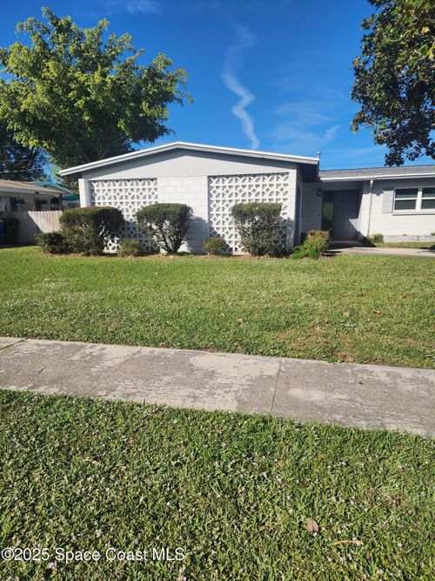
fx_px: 385
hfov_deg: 58.9
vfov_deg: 73.9
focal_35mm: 23
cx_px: 218
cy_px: 290
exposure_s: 1/1488
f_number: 1.8
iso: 12
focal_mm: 6.4
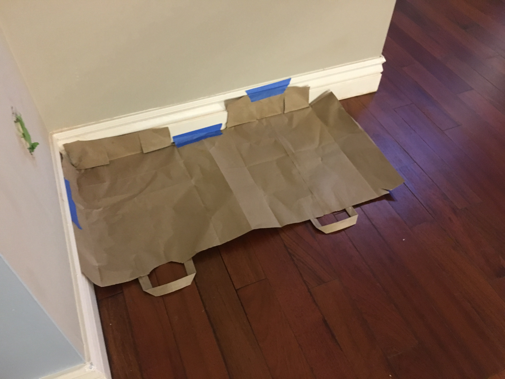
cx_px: 252
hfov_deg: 61.7
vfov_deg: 48.2
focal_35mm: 29
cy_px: 190
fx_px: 423
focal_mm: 4.15
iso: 500
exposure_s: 1/15
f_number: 2.2
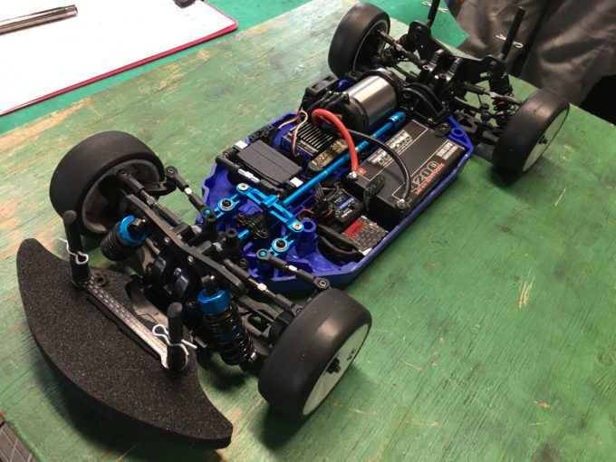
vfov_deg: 48.2
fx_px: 516
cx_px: 308
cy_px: 231
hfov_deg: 61.7
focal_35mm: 29
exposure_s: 1/30
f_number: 2.2
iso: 125
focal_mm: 4.15
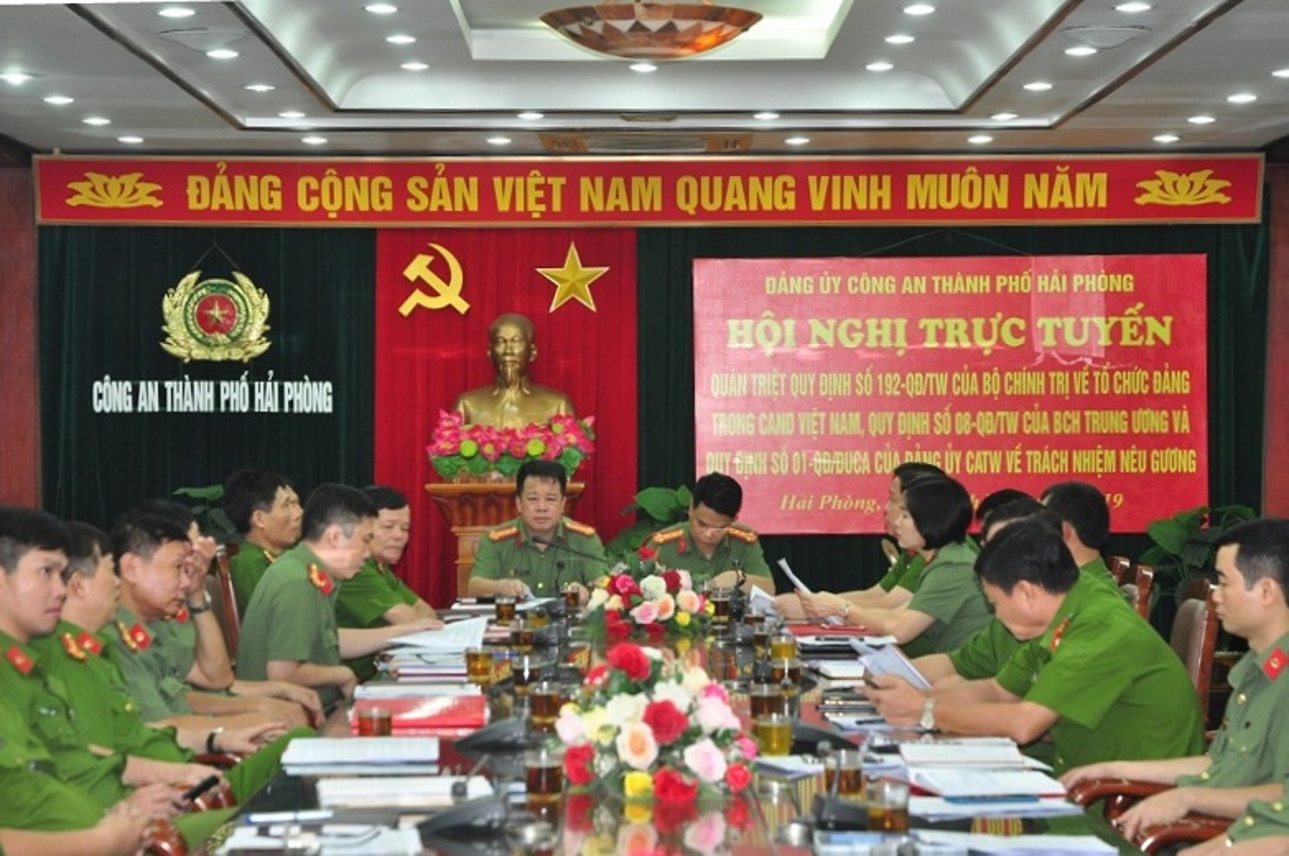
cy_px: 428
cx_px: 644
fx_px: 3004
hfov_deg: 24.2
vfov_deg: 16.2
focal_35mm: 84
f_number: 4.5
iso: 800
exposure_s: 1/60
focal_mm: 56
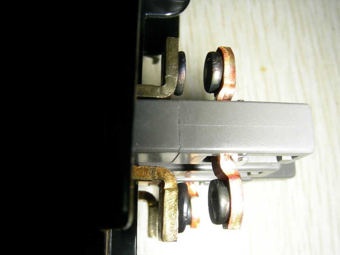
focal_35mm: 38
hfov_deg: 49.0
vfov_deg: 37.7
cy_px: 128
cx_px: 170
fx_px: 373
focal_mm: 6.3
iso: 50
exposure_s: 1/60.1
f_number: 6.8
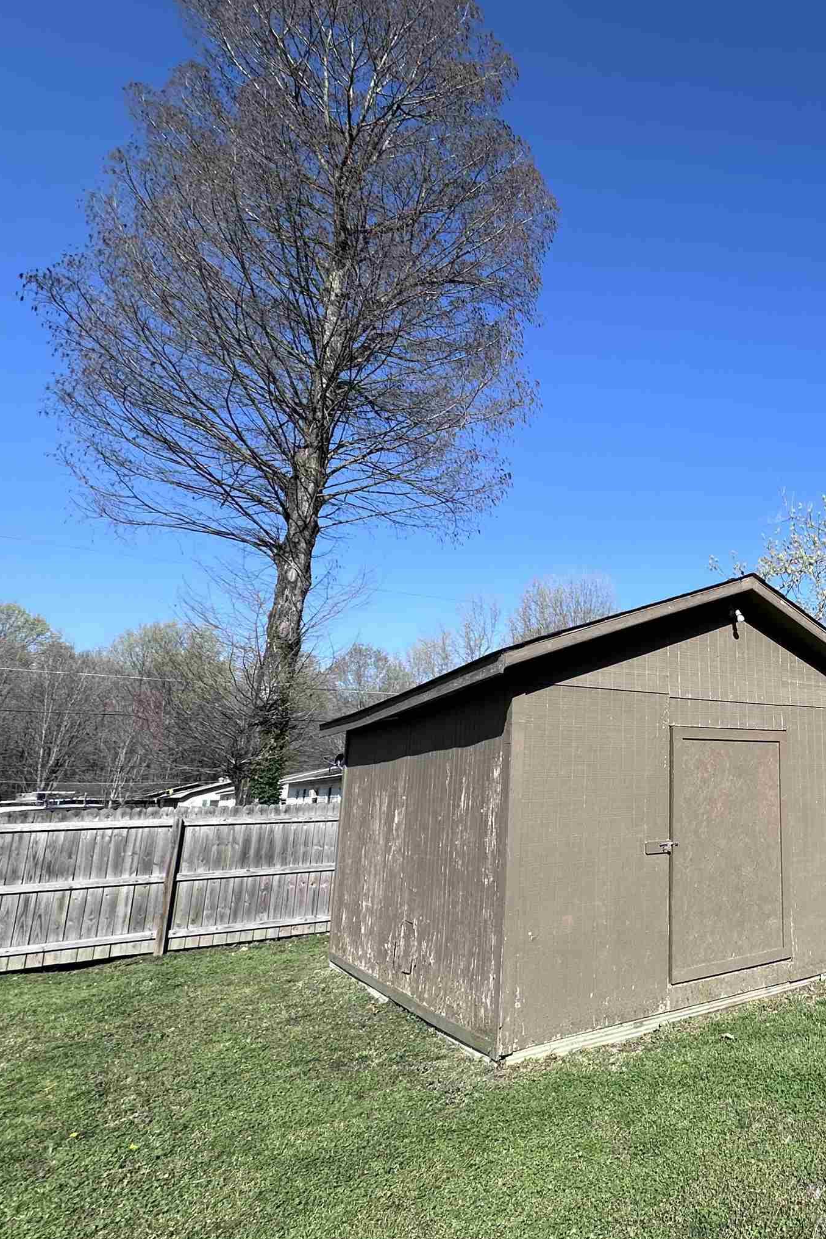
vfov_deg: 78.5
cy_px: 662
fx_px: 757
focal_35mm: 22
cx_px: 816
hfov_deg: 47.9
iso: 40
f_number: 2.2
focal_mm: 2.22
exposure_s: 1/1618
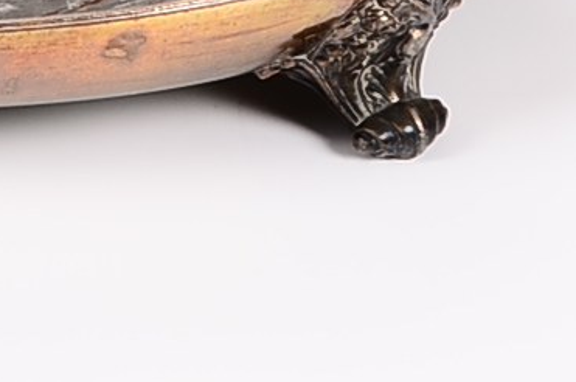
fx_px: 4137
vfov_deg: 5.2
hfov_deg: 7.6
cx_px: -655
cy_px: -380
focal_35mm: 259
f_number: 14
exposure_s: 1/160
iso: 100
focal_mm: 26
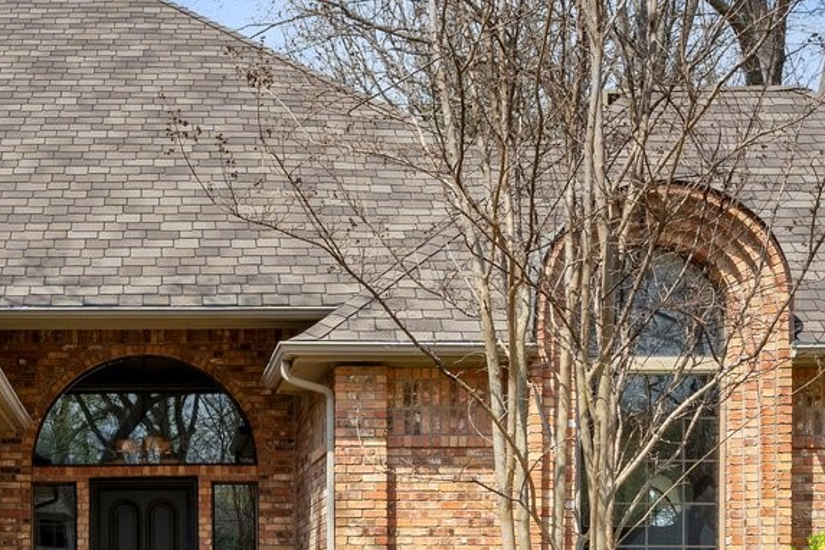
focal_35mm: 75
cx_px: 121
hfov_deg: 26.3
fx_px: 1719
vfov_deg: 17.5
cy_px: 608
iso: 100
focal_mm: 21
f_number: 10
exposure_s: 1/20
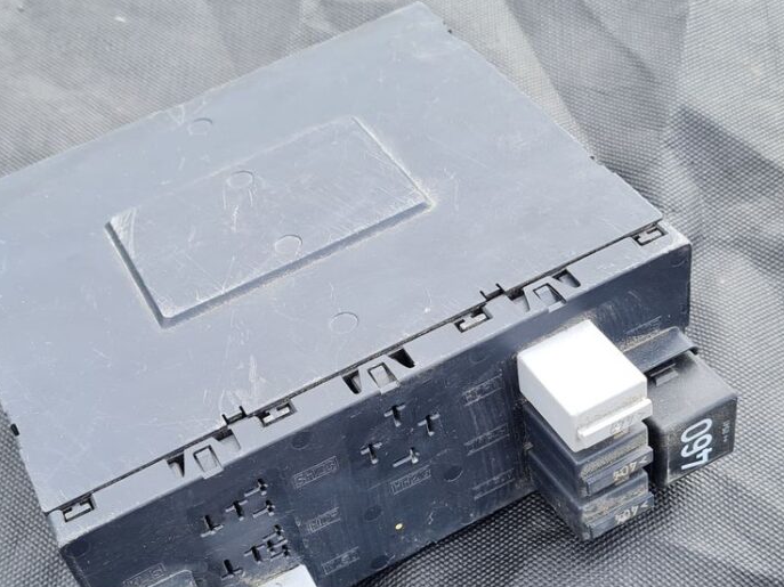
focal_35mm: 53
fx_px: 1200
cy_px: 375
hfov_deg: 36.1
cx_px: 317
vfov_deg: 27.4
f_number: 1.8
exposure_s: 1/373
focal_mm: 5.4
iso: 50
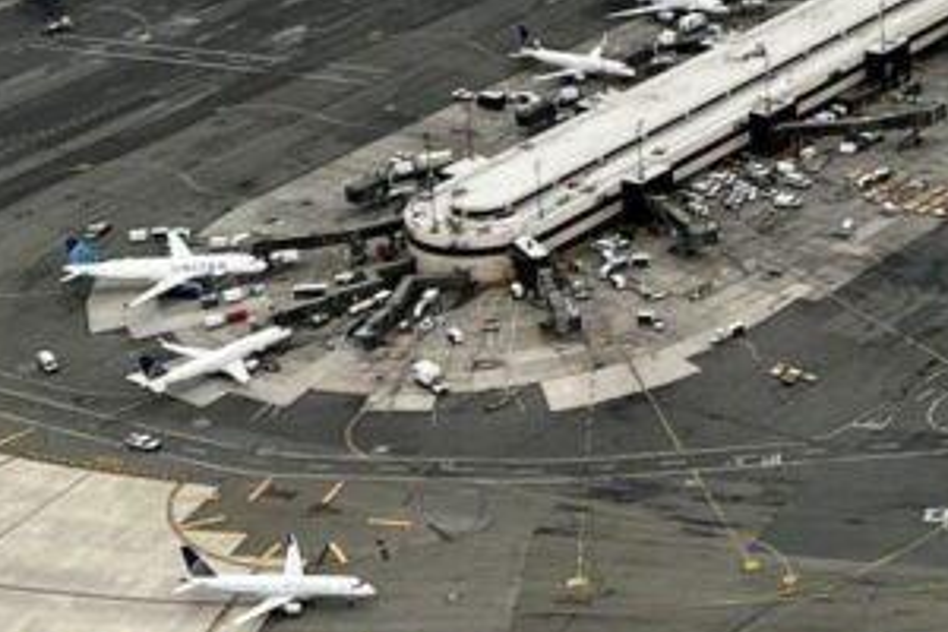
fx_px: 3423
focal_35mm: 130
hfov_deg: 14.4
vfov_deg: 10.3
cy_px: -240
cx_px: 1536
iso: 50
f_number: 1.5
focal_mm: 5.7
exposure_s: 1/3165
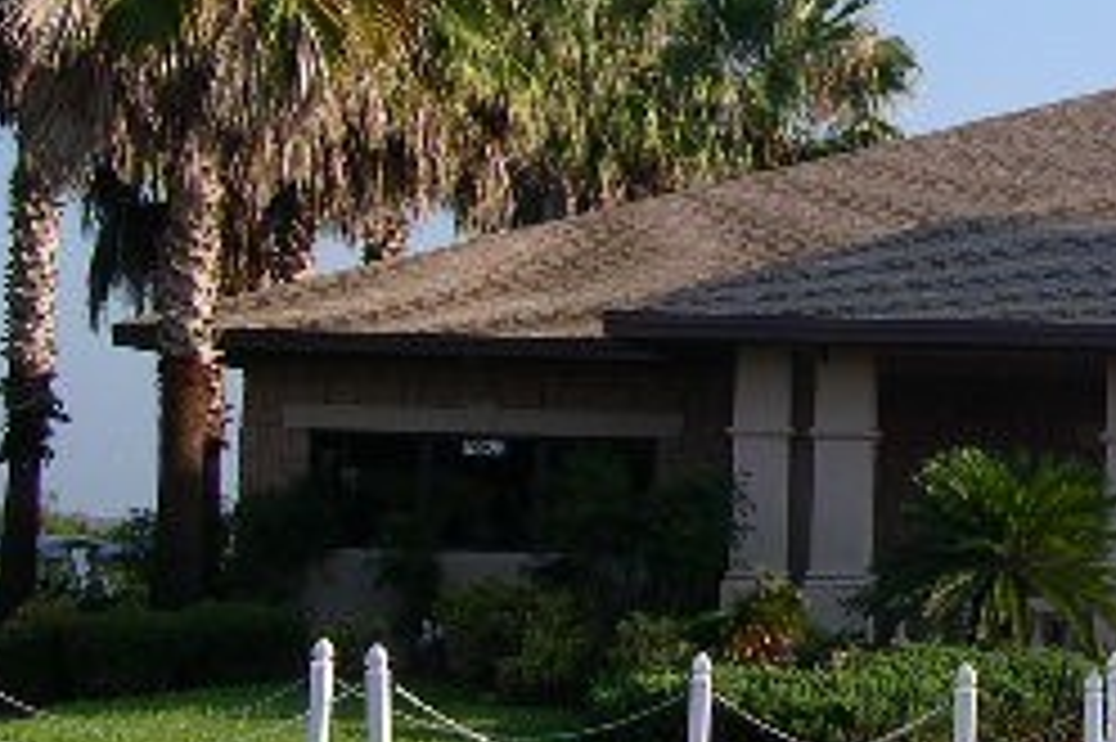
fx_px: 3160
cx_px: 1332
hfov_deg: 18.9
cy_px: 139
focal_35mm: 102
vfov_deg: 13.3
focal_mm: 8
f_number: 7.6
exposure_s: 1/138
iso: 100
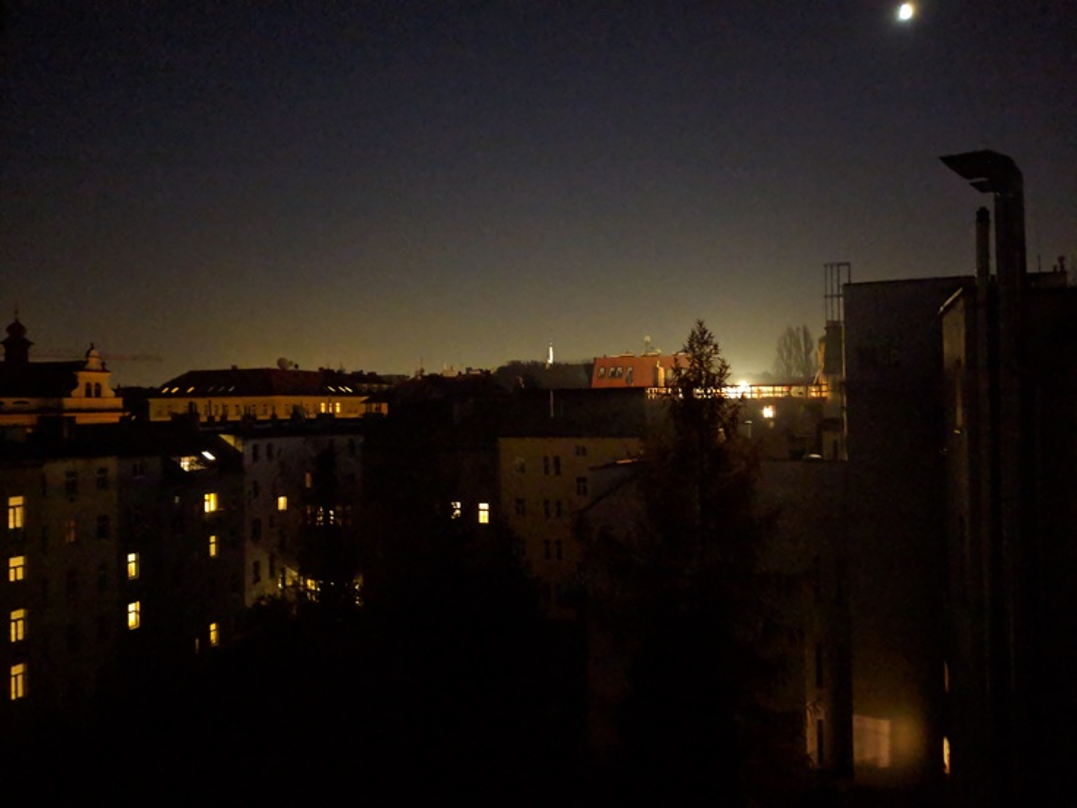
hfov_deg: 65.3
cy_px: 404
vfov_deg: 51.4
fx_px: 840
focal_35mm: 27
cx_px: 538
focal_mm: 4.44
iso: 5280
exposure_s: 1/16.7
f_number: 1.8
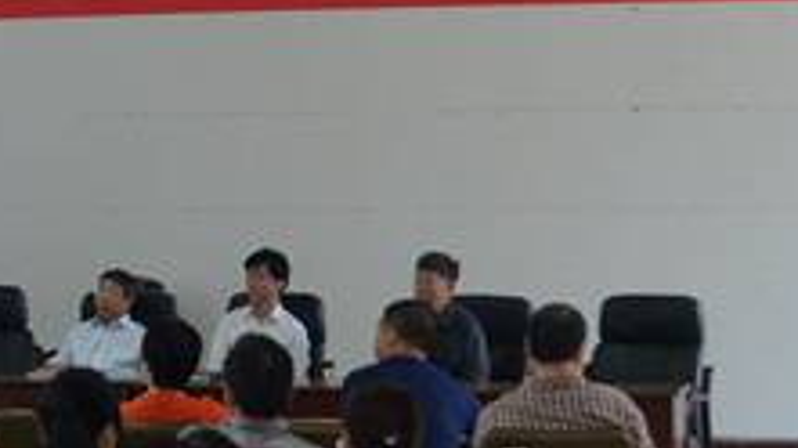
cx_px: 191
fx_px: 2347
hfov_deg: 19.2
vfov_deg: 10.9
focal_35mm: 111
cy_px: 199
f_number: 4.2
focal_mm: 26
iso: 800
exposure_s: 1/40
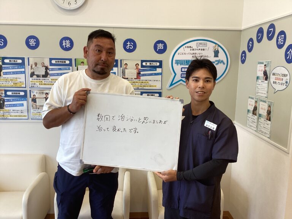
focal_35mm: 31
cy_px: 110
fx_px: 261
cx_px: 146
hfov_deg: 58.4
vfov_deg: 45.4
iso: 50
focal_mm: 3.3
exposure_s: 1/60
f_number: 2.4
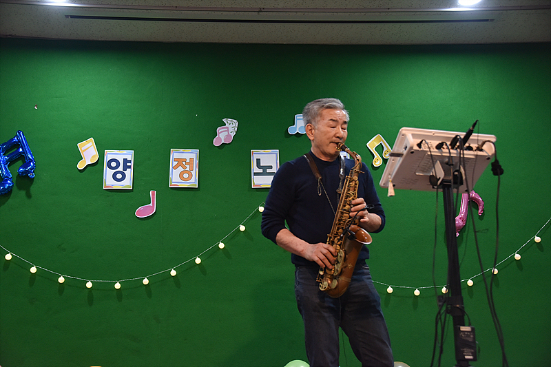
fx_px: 765
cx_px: 276
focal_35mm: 50
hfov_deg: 39.6
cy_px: 184
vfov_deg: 27.0
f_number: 4.5
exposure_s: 1/125
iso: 2000
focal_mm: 50
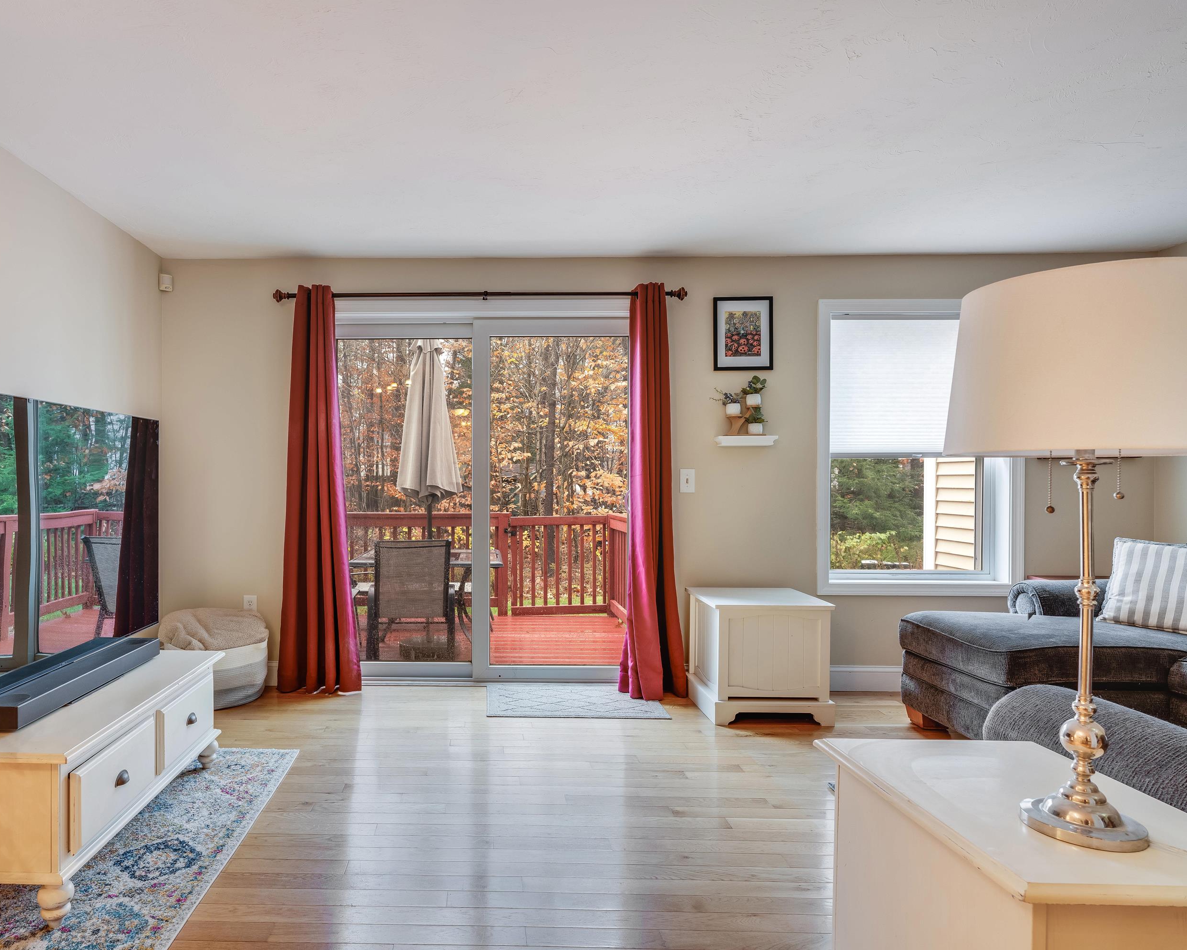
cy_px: 485
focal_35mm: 22
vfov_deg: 63.1
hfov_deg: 74.0
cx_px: 459
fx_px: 773
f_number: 8
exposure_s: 1/5
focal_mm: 19
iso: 320
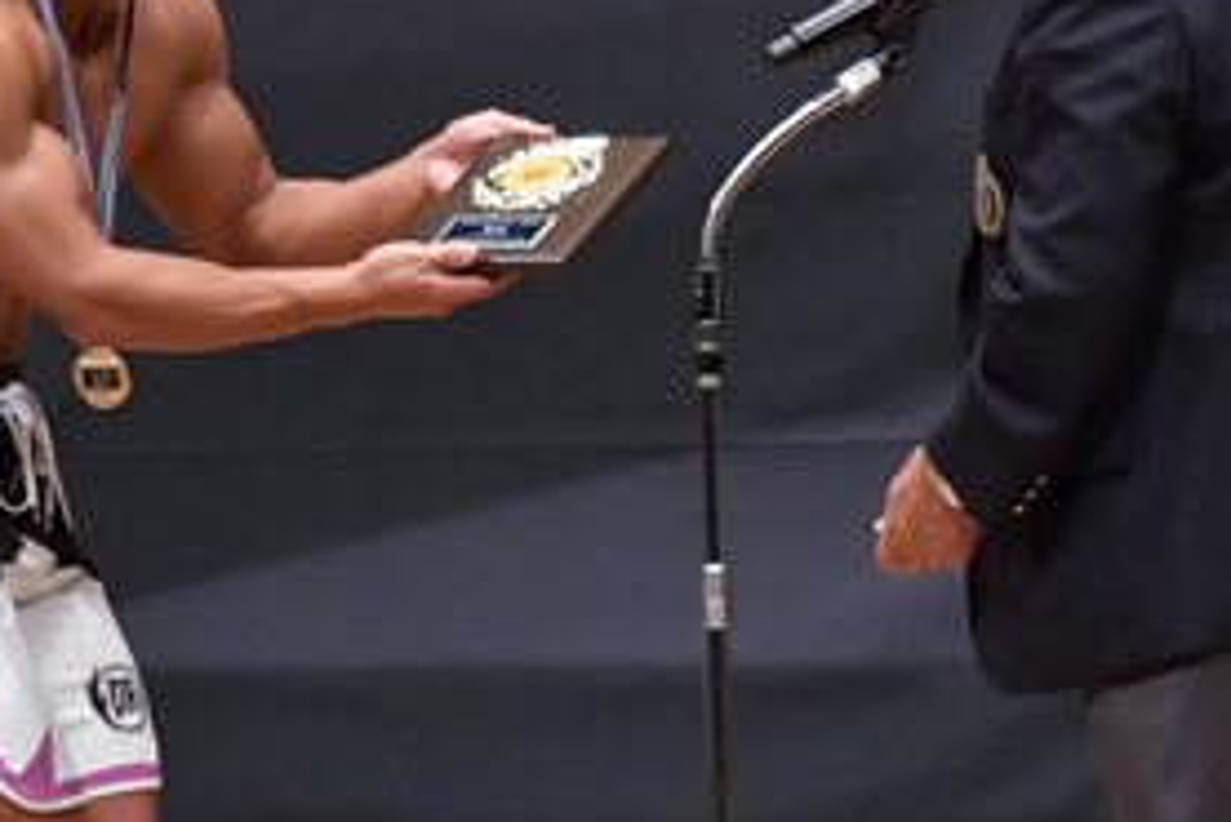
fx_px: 27232
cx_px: 753
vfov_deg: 1.7
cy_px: 484
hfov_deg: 2.6
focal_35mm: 796
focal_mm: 190
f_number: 5.6
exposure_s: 1/400
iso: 6400
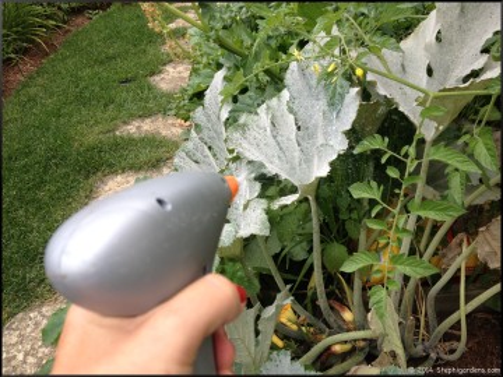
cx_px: 252
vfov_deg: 40.7
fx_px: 509
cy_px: 188
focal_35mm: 35
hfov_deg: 52.6
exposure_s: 1/435
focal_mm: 4.28
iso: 64
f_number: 2.4
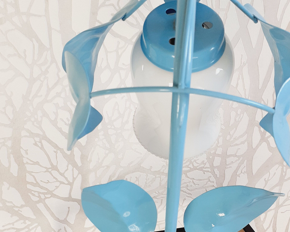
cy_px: 201
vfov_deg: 29.8
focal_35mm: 49
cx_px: 152
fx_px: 421
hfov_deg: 38.0
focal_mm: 3.6
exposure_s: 1/163
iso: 40
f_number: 1.9
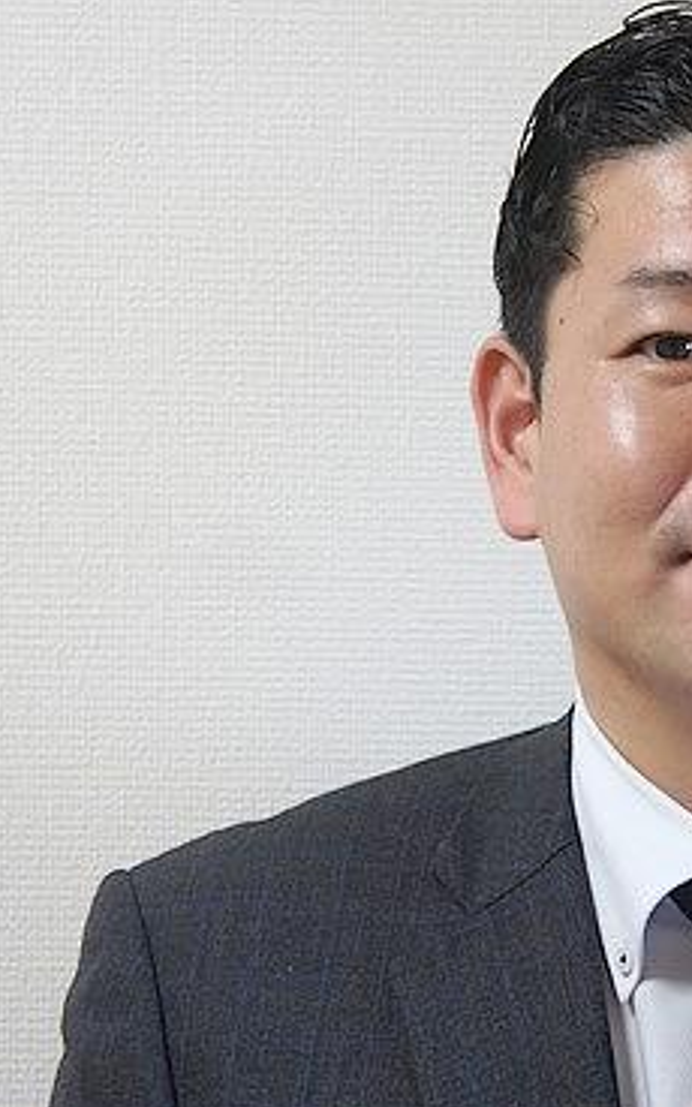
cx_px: 845
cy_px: 569
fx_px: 2686
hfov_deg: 14.2
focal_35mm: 89
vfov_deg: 23.3
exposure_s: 1/50
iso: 200
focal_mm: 32
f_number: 4.5
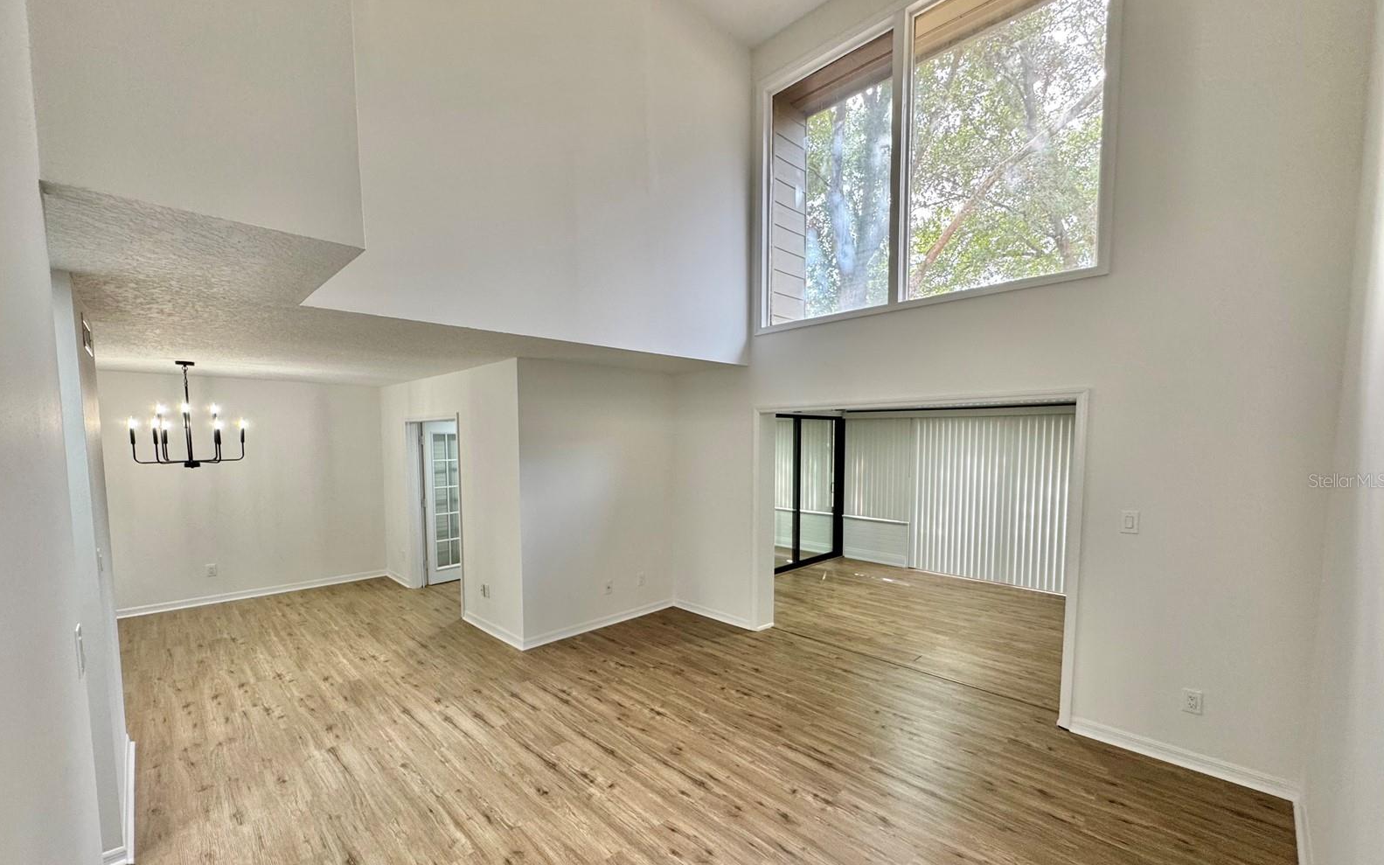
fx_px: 566
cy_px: 480
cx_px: 692
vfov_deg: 74.5
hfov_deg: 101.5
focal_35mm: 15
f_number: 2.2
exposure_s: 1/120
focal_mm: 2.22
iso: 200
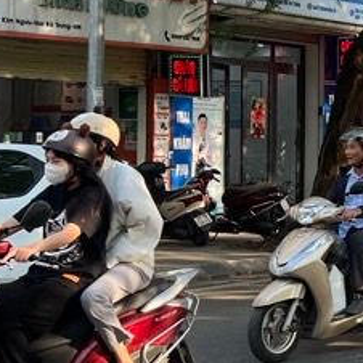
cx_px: 620
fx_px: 1234
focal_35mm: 104
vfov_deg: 16.7
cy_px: 145
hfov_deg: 14.9
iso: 50
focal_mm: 5.7
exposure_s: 1/439
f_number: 1.5
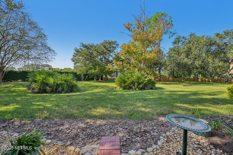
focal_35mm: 15
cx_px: 116
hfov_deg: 100.4
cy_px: 78
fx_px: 97
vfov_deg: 77.3
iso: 100
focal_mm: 15
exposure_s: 1/60
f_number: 8
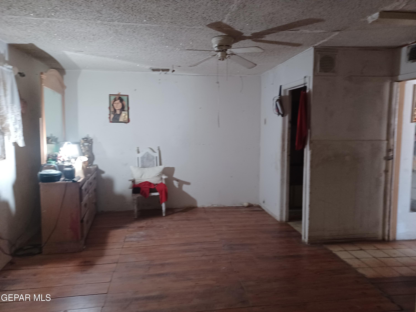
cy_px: 156
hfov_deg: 69.4
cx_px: 208
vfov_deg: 54.9
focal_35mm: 25
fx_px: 300
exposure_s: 1/20
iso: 800
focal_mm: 4.6
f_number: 1.8
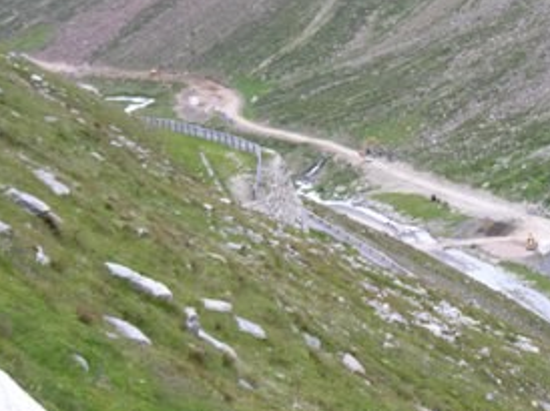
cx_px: 373
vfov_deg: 9.9
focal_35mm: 149
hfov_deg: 13.2
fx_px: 2365
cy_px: 126
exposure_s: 1/49.3
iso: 50
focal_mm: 26.5
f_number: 3.7
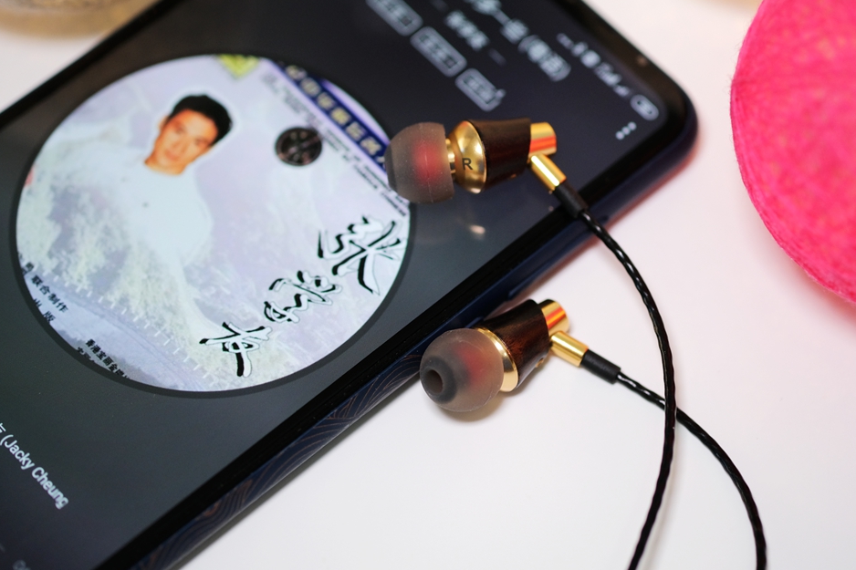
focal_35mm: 96
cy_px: 283
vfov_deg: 14.2
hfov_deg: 21.2
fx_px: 2282
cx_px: 450
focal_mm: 60
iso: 1000
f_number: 2.4
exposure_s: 1/140
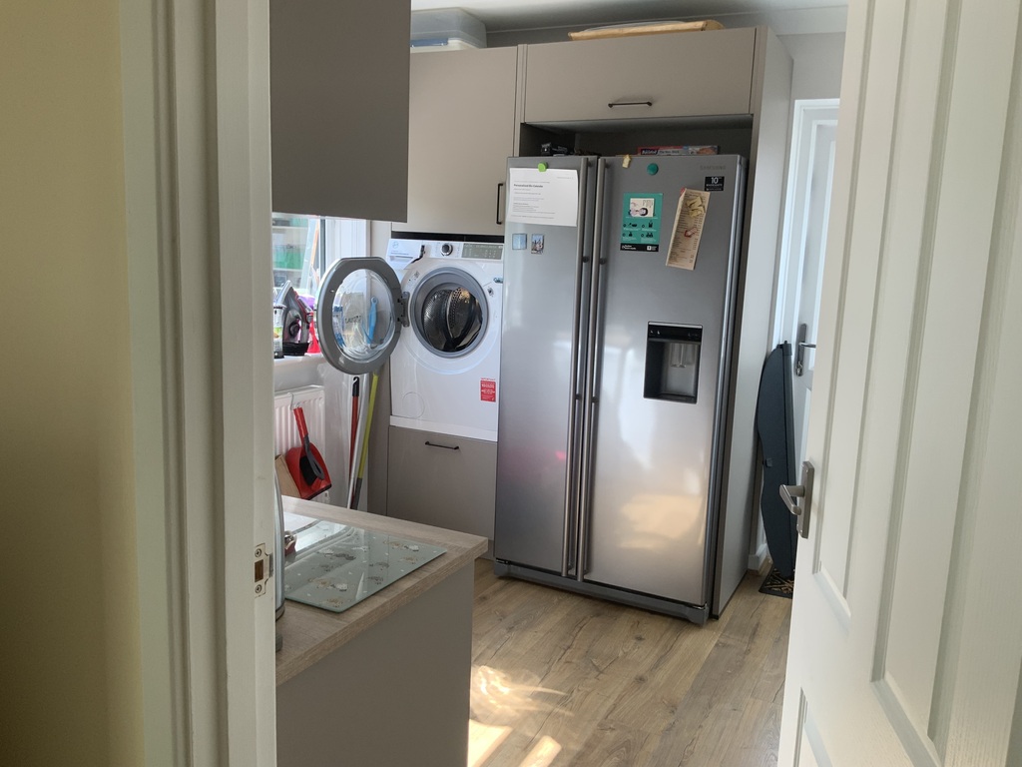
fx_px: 856
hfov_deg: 61.7
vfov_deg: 48.2
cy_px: 384
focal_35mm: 29
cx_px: 511
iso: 32
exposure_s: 1/120
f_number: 1.8
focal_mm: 3
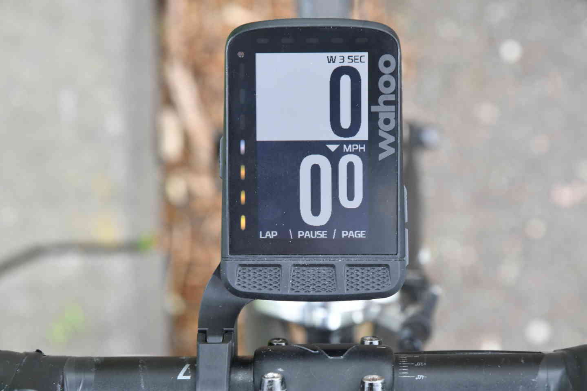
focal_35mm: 108
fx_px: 1761
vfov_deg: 12.7
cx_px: 294
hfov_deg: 18.9
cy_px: 196
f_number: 6.3
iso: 640
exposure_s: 1/80
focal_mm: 72
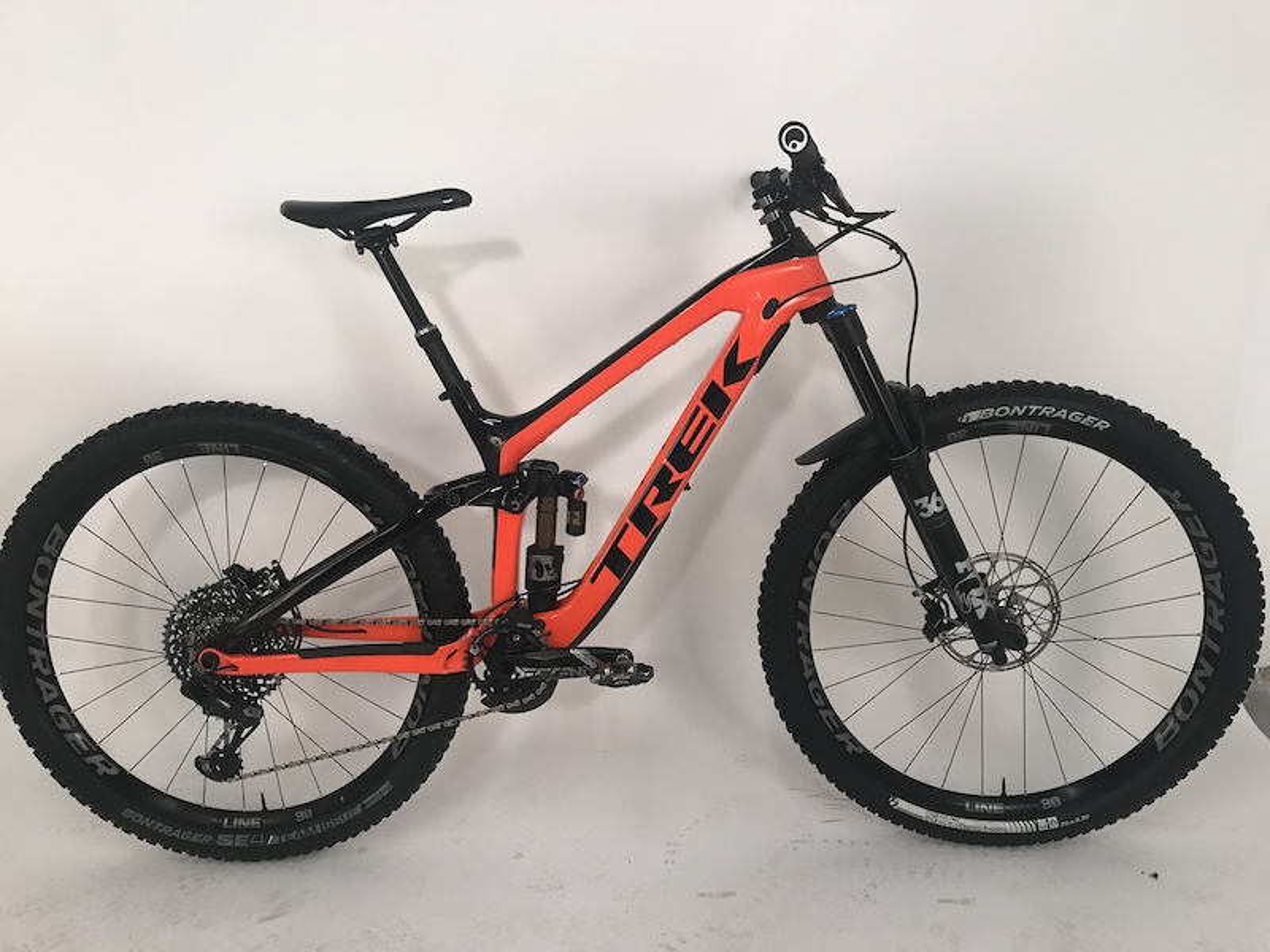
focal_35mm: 28
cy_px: 476
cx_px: 635
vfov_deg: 49.7
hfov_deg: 63.4
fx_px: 1027
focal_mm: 3.99
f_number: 1.8
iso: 25
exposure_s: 1/30
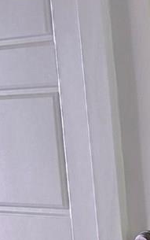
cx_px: 452
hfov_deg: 6.5
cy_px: 458
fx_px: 1202
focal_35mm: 184
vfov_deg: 10.6
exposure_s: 1/120
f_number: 1.8
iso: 160
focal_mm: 5.4
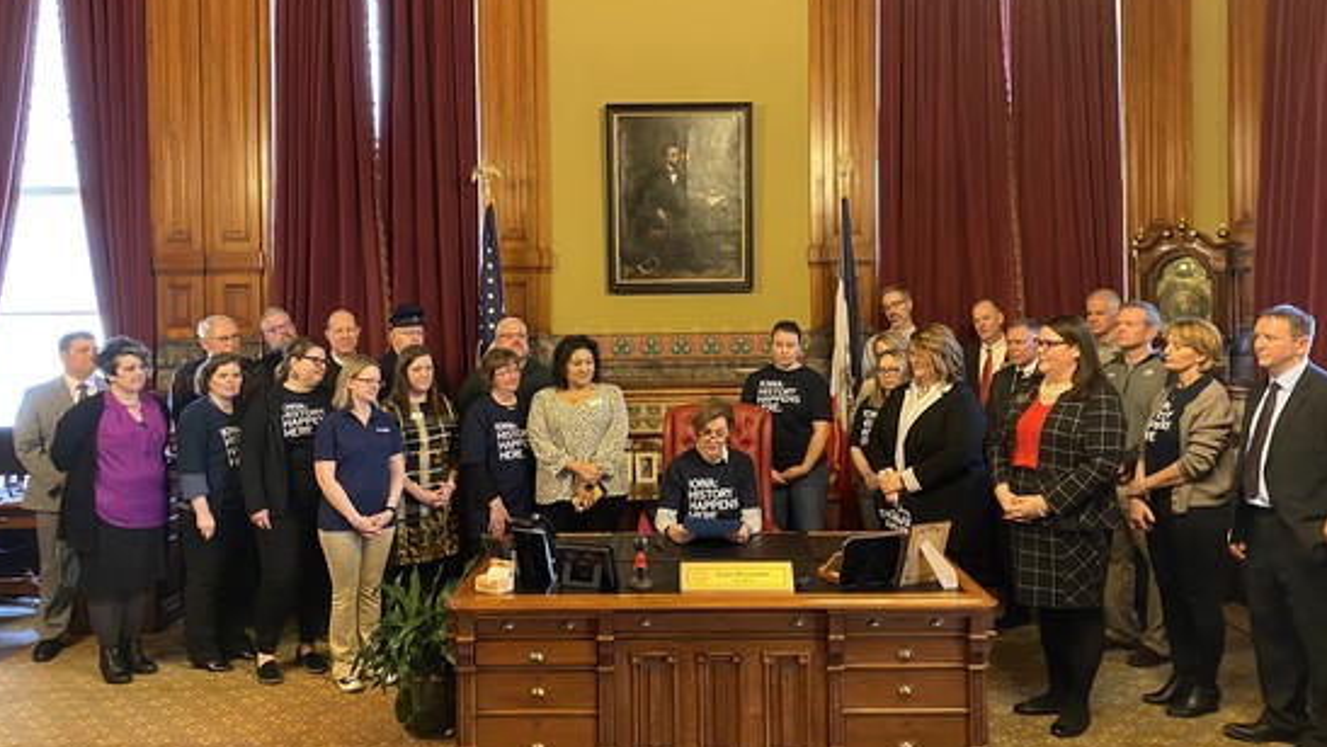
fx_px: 1021
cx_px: 653
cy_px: 340
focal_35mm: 29
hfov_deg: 66.0
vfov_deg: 40.2
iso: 500
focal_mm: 4.25
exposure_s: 1/40
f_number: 1.8
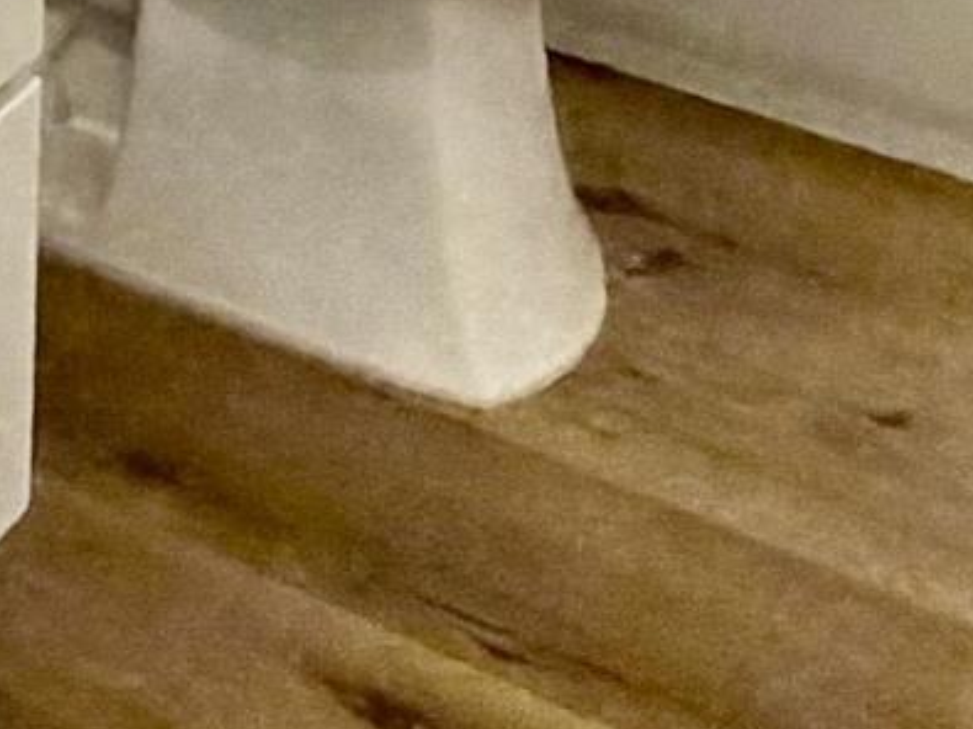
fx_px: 3063
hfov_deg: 15.7
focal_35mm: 109
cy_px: -1261
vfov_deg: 10.6
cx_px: -719
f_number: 2.2
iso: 320
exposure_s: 1/120
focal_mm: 2.22
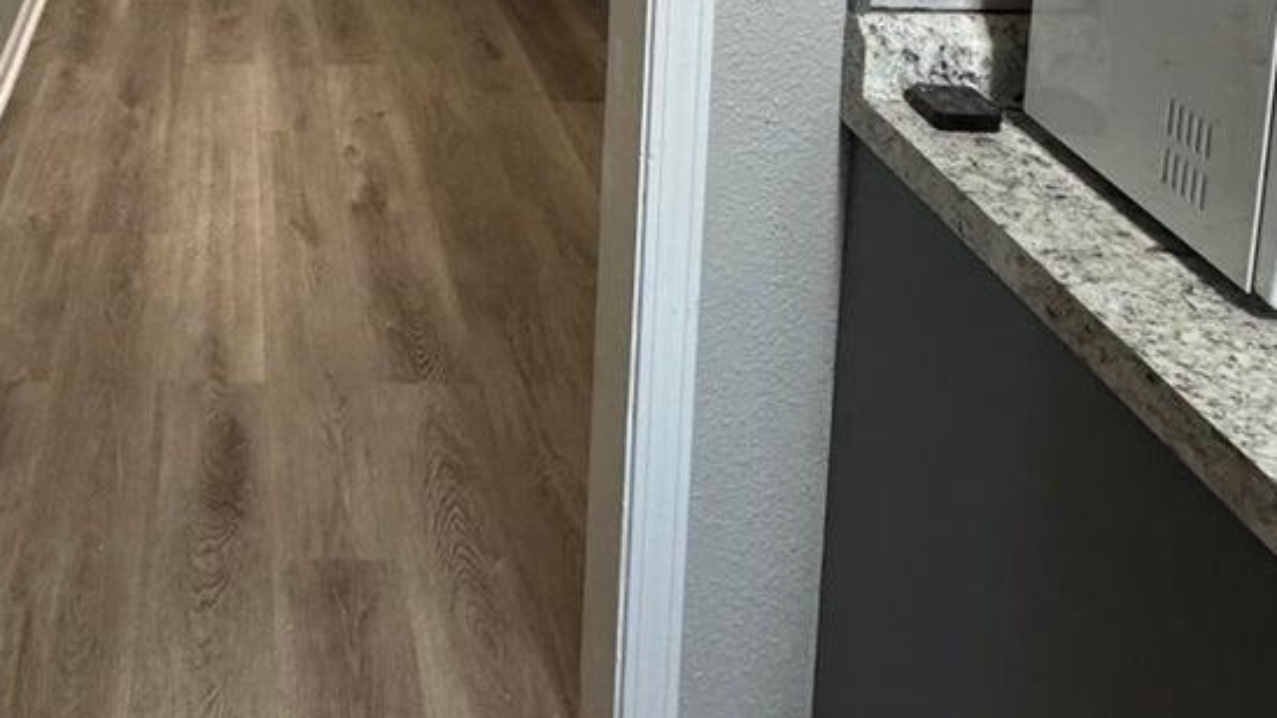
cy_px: -338
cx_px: 227
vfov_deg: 24.7
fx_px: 1286
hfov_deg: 49.2
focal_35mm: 38
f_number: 2.2
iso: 320
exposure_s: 1/60
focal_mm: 2.22
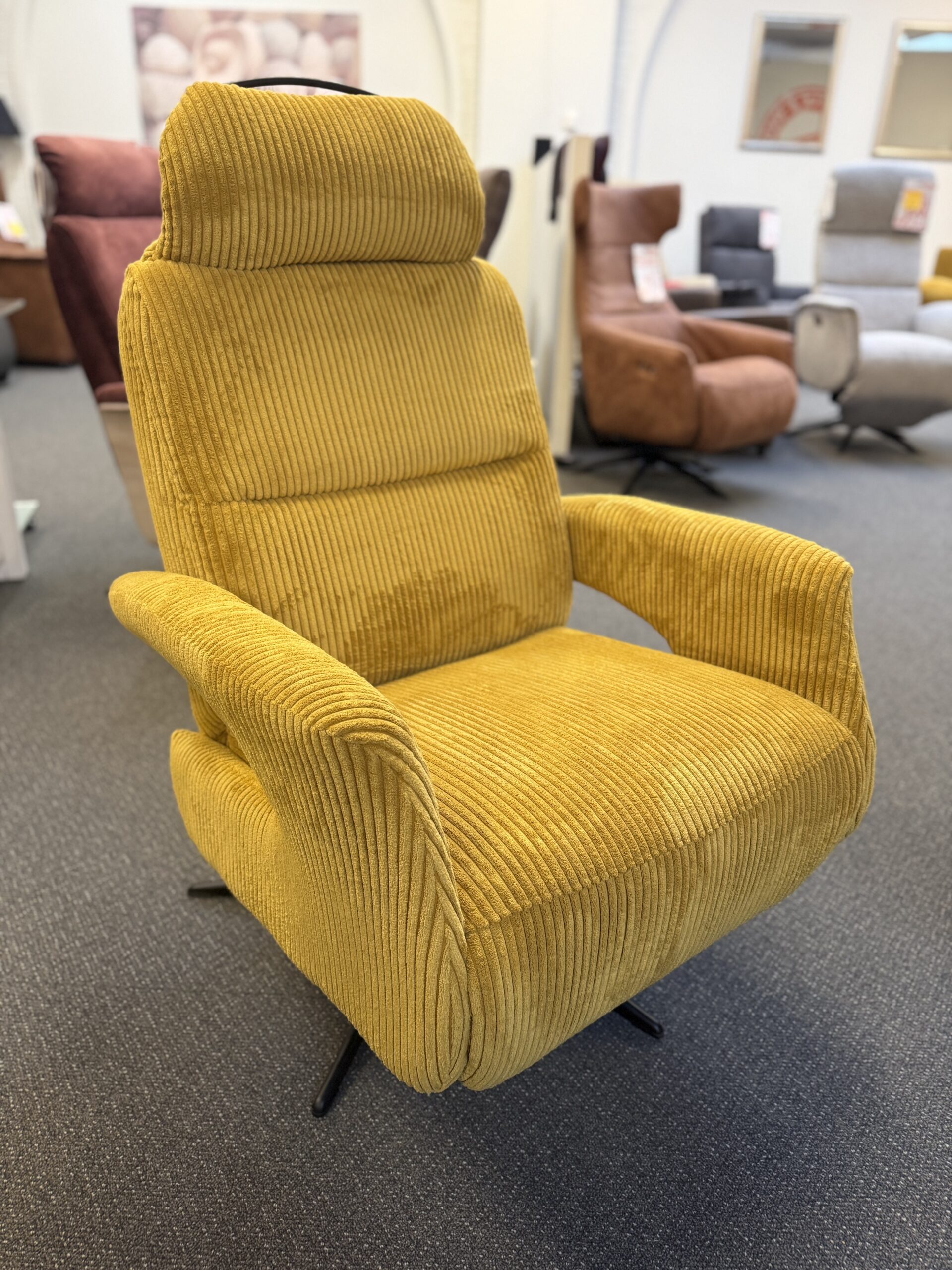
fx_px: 880
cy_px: 635
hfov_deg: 56.8
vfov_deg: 71.6
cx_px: 476
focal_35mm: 24
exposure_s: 1/50
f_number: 1.78
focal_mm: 6.76
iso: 250
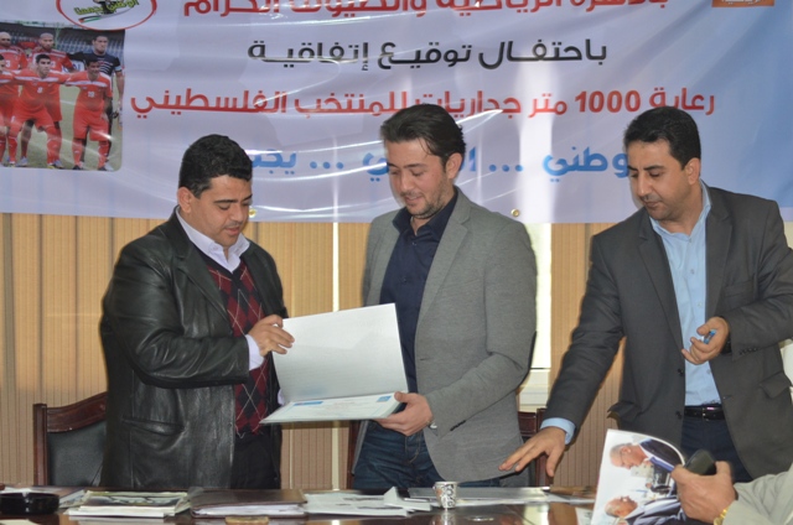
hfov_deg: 19.5
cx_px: 396
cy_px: 262
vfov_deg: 13.0
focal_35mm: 105
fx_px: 2308
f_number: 5.6
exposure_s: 1/60
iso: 1250
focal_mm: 70
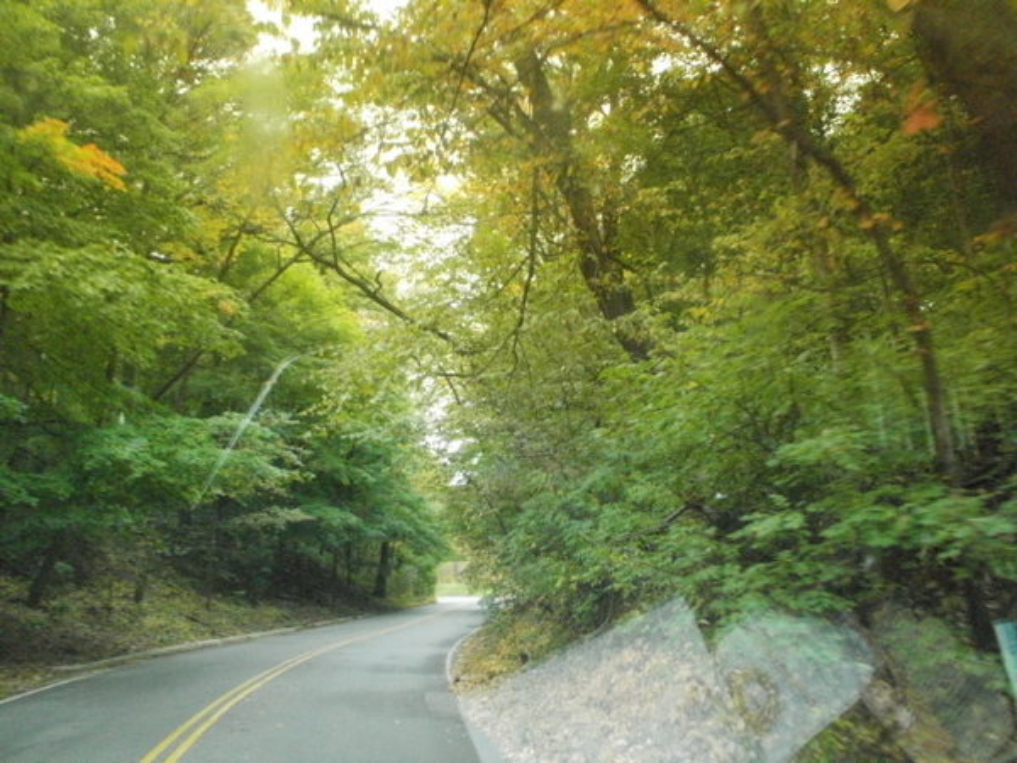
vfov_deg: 39.7
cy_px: 382
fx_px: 1058
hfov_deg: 51.4
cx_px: 508
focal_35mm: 36
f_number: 5.6
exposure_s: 1/125
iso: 800
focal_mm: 6.3
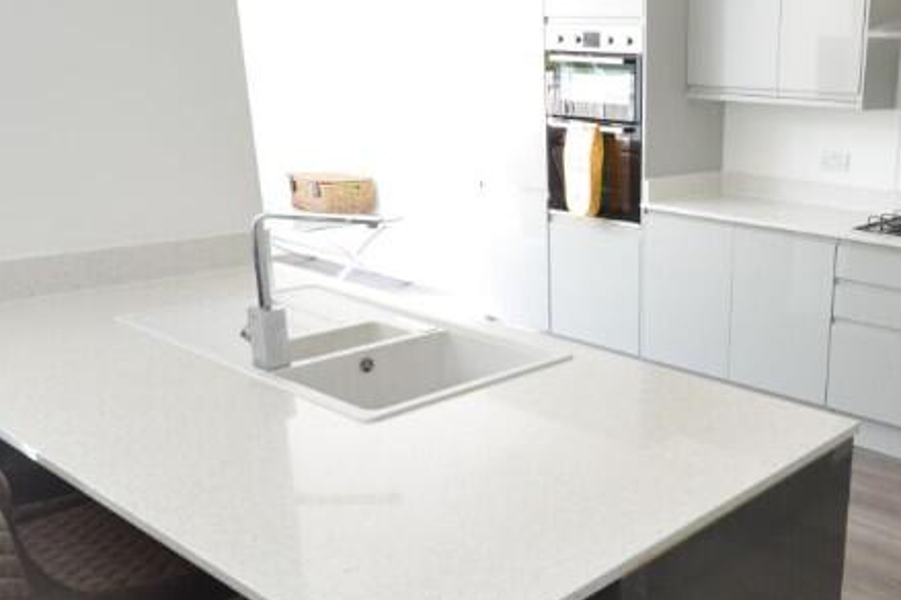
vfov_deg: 37.7
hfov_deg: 50.3
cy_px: 355
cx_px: 753
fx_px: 875
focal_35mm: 35
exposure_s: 1/15
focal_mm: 10
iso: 400
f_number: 8
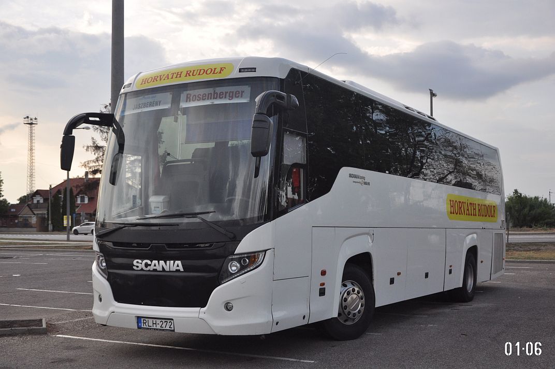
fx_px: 693
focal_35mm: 45
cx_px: 278
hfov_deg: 43.7
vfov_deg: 29.8
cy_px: 184
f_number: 4.2
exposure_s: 1/1000
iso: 400
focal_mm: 30
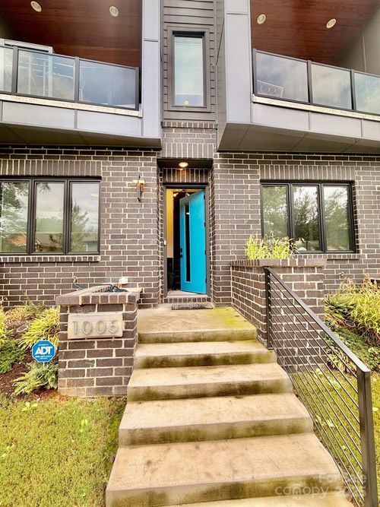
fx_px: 205
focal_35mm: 14
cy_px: 254
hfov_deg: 85.7
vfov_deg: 102.1
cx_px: 190
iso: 64
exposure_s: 1/421
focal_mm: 2.22
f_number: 2.2
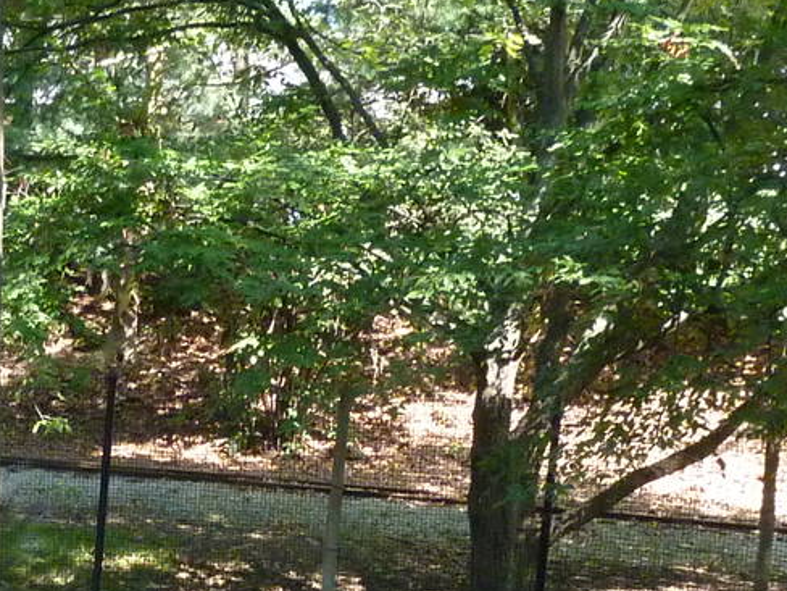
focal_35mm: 82
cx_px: 116
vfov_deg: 17.3
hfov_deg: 23.4
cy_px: 665
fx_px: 1864
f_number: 3.3
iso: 400
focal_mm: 4.1
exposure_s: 1/200
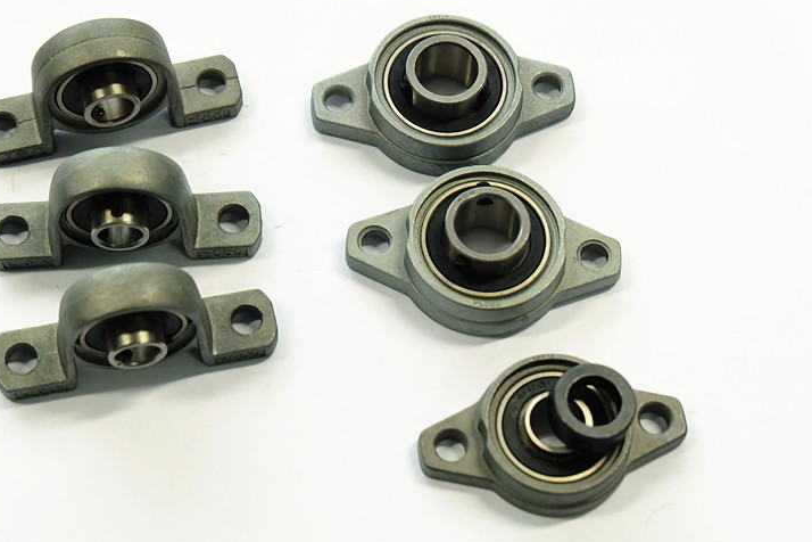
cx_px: 367
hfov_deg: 24.2
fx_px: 1895
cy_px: 286
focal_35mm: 84
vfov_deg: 16.3
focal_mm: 50
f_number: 5.6
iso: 800
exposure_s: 1/15
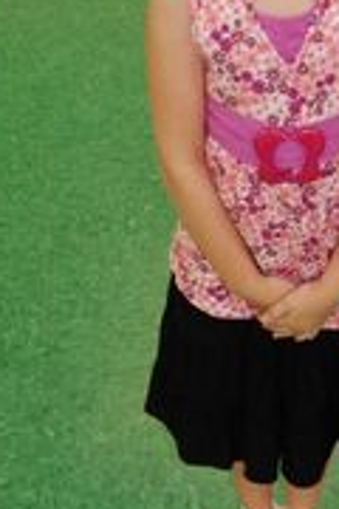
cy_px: 119
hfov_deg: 16.9
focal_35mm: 80
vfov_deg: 25.0
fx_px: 1130
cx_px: 294
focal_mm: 24
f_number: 5.6
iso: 1600
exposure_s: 1/40
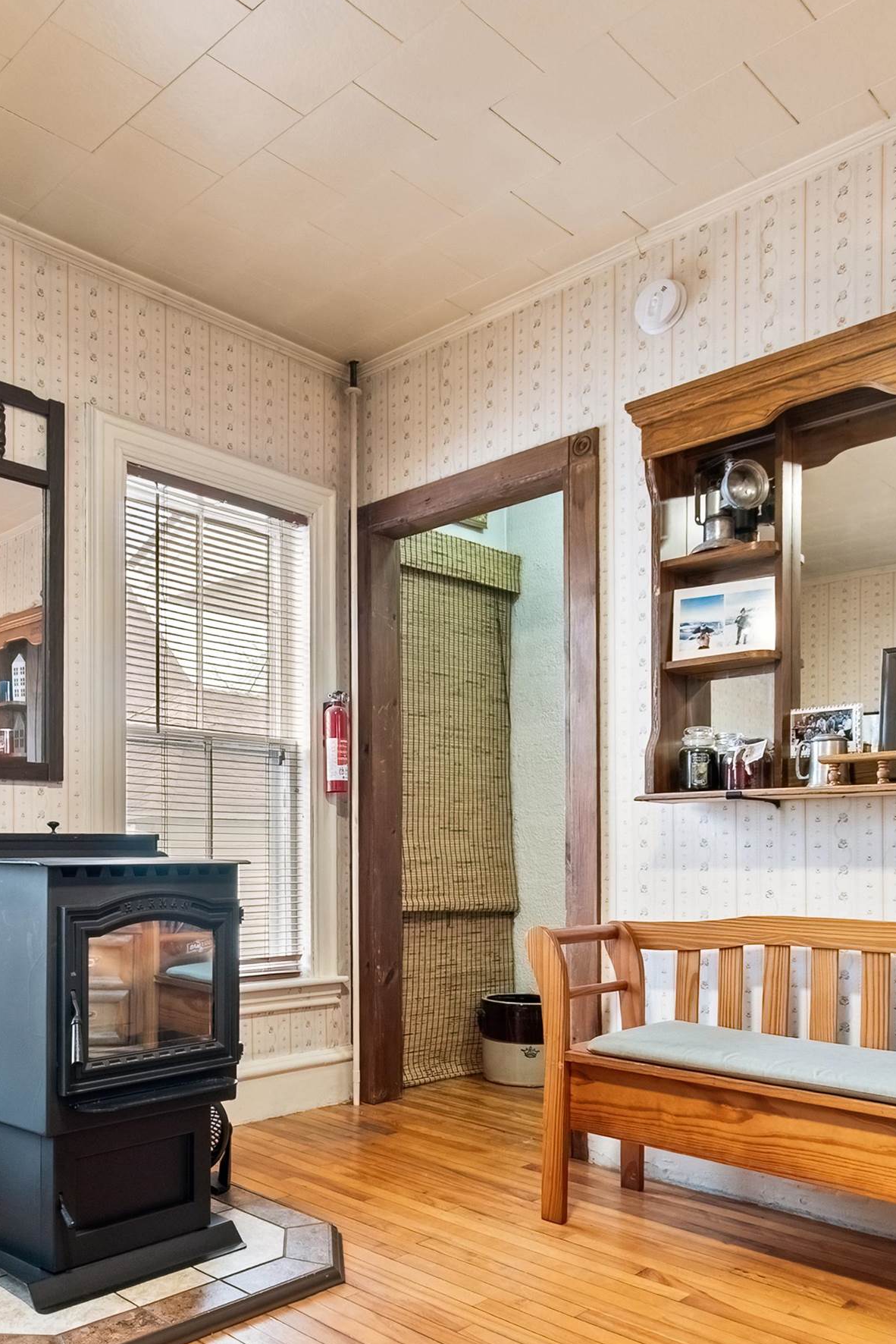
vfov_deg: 69.3
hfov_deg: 47.3
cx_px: 202
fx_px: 970
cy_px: 716
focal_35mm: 26
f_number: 9
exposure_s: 1.3
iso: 250
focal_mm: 10
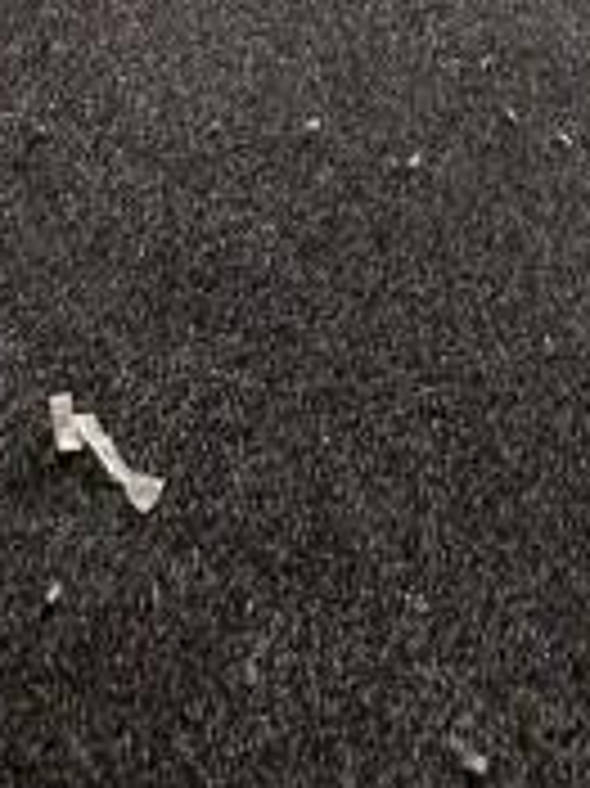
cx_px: -63
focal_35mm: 82
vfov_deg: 12.2
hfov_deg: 17.4
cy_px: -1472
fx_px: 1866
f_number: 2.2
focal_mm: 2.22
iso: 80
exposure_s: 1/100
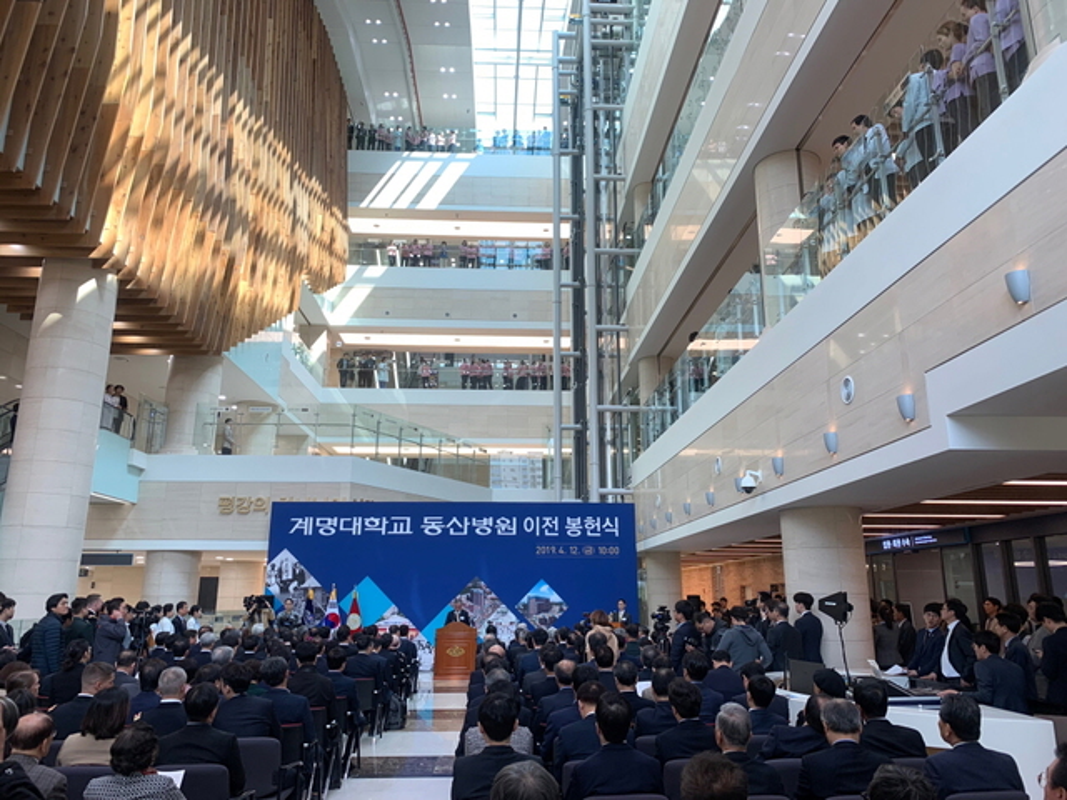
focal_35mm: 26
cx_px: 534
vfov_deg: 53.1
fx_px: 801
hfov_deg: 67.3
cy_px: 400
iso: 25
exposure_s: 1/122
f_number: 1.8
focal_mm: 4.25
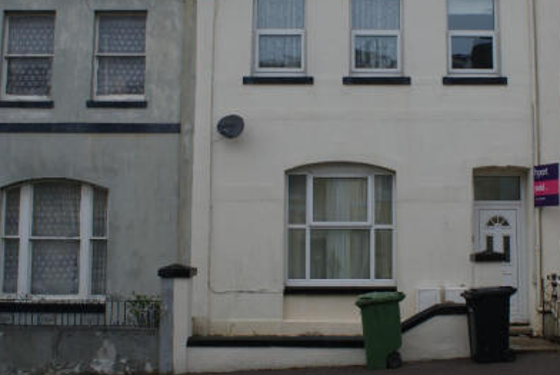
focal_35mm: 50
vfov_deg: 27.0
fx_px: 778
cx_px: 372
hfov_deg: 39.1
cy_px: 145
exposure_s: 1/640
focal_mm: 20
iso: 100
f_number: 5
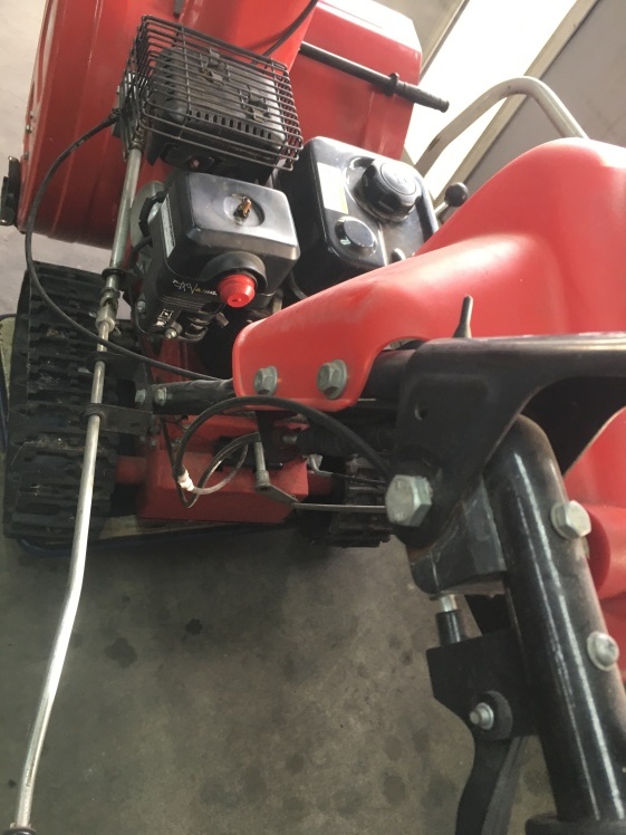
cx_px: 313
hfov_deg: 48.2
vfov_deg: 61.7
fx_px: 699
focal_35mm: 29
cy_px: 418
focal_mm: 4.15
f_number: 2.2
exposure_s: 1/30
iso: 80
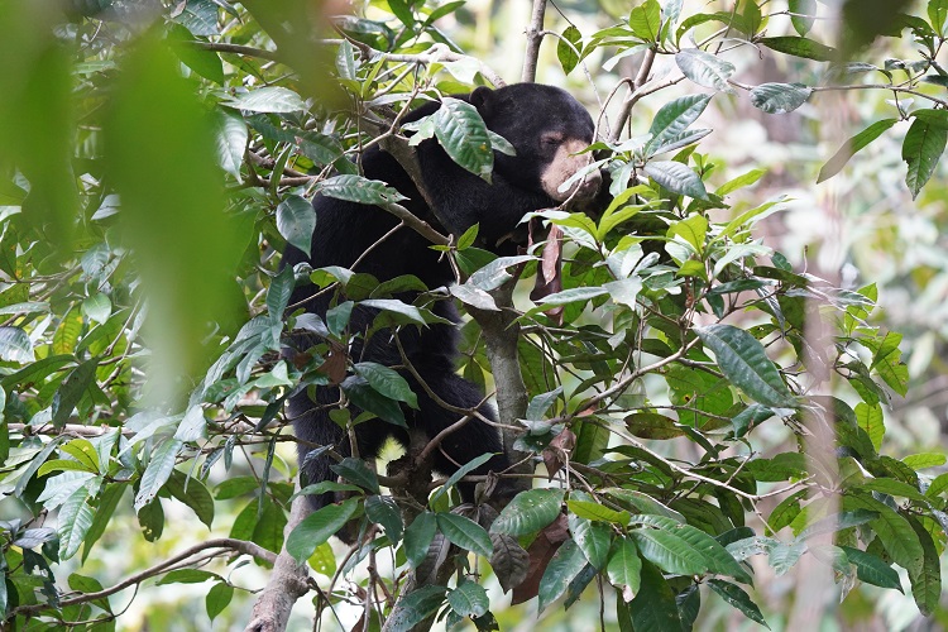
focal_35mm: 250
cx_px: 474
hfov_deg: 8.2
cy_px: 316
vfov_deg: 5.5
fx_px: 6583
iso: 3200
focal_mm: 250
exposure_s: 1/320
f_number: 5.6
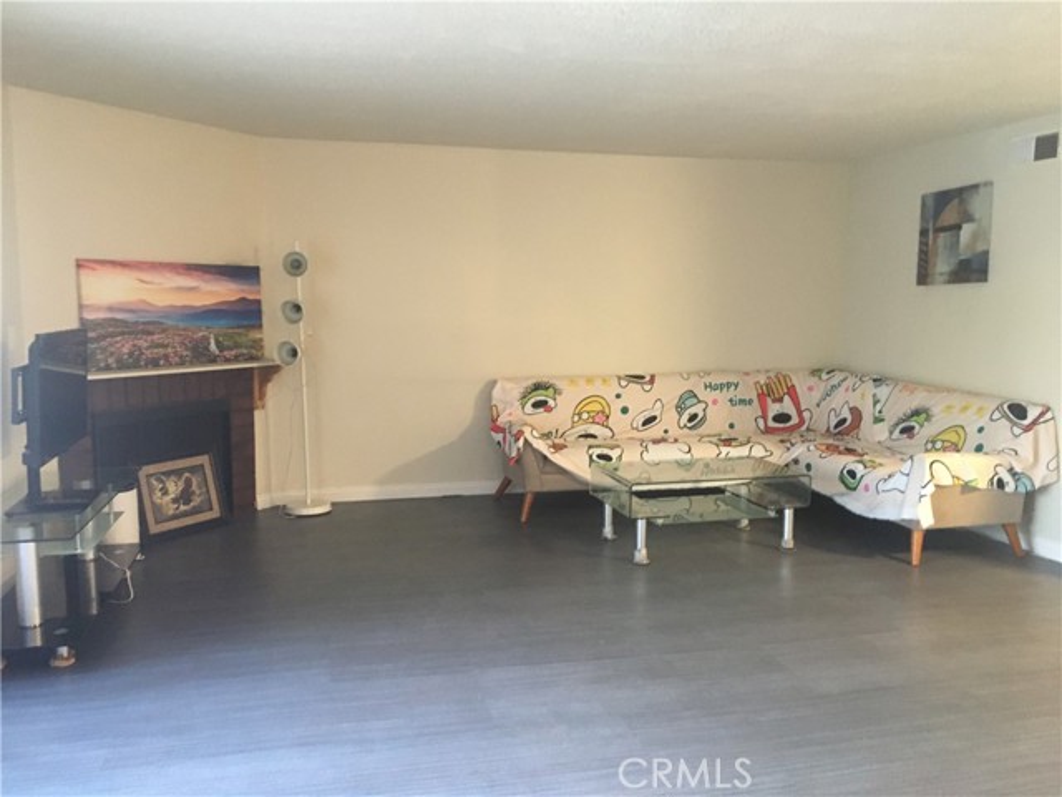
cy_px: 398
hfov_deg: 61.7
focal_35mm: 29
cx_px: 531
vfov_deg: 48.2
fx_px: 890
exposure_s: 1/15
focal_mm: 4.15
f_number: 2.2
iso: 250
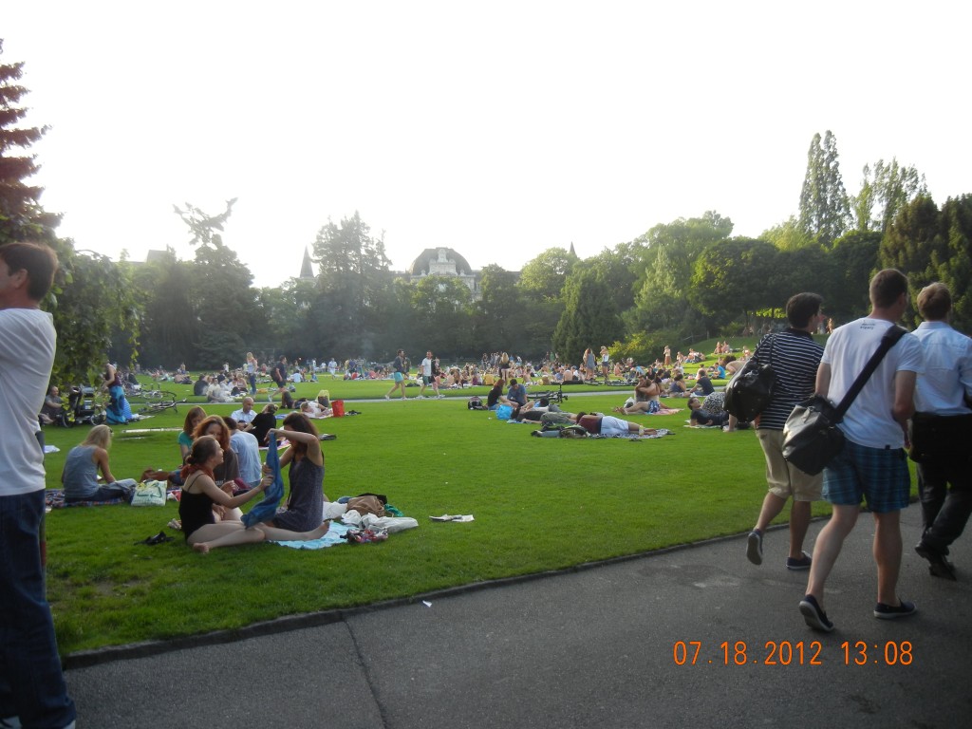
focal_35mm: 30
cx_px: 486
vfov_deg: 46.8
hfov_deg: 60.0
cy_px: 364
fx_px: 842
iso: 160
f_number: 3.5
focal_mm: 5.4
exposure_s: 1/165
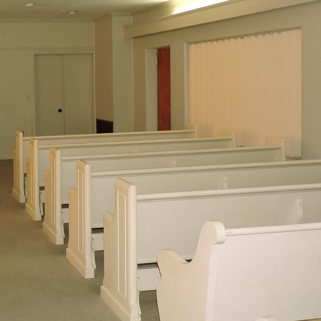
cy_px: 104
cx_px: -3
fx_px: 535
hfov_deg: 30.9
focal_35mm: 51
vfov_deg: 33.1
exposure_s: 1/30
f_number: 3
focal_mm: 4.3
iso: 200
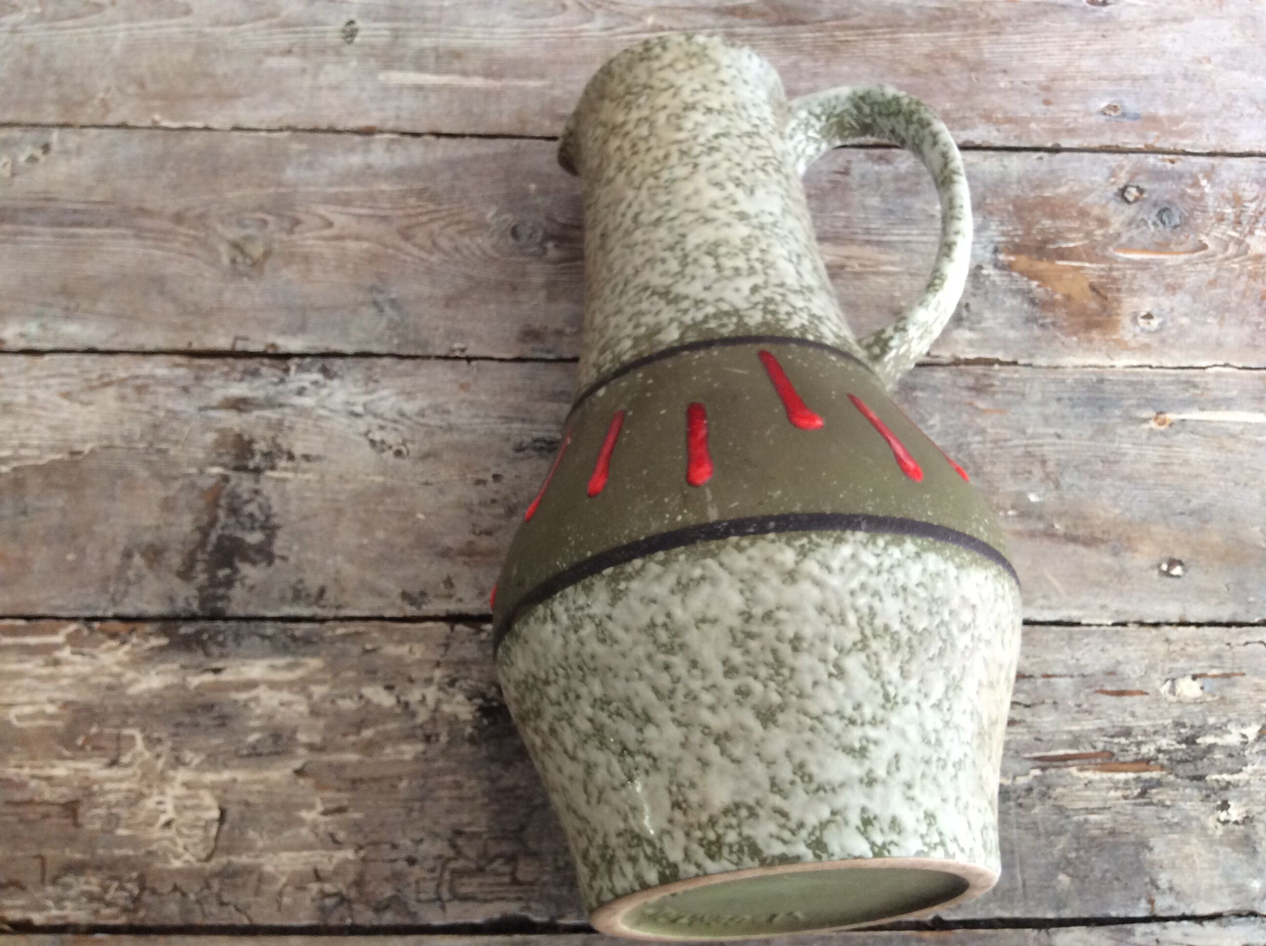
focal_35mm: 32
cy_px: 473
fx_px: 1169
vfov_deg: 44.1
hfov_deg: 56.9
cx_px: 633
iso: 64
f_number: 2.4
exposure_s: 1/25
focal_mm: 3.3
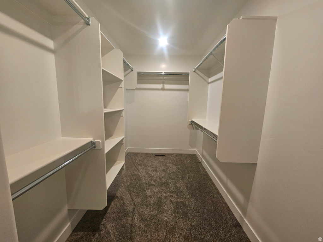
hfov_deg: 106.2
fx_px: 121
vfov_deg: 89.9
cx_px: 162
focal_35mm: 13
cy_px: 121
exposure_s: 1/60
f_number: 2.2
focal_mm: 2.2
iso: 125
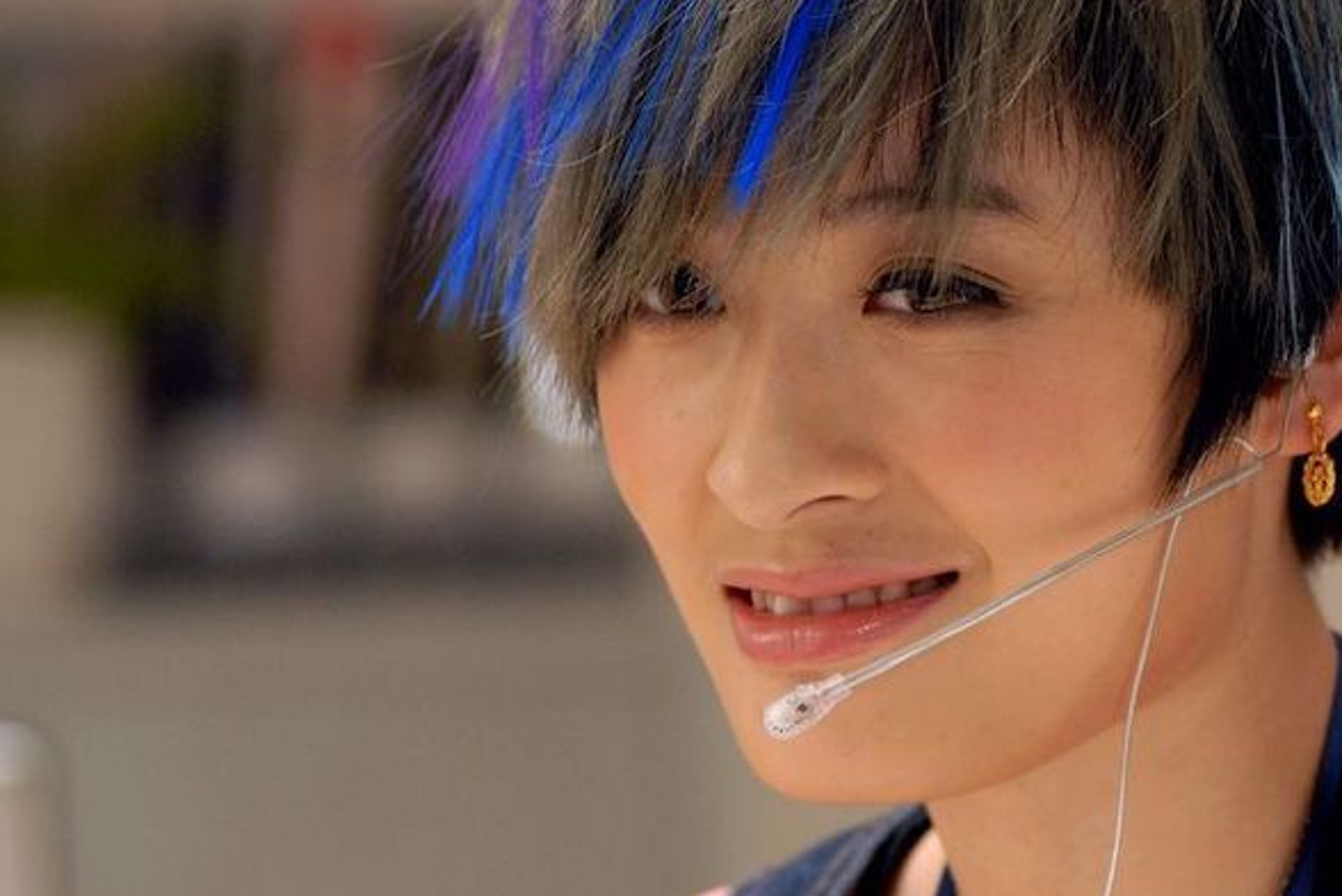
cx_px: 924
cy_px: 658
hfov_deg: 6.9
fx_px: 11184
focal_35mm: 300
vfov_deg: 4.6
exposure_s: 1/640
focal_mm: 125
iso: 800
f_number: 4
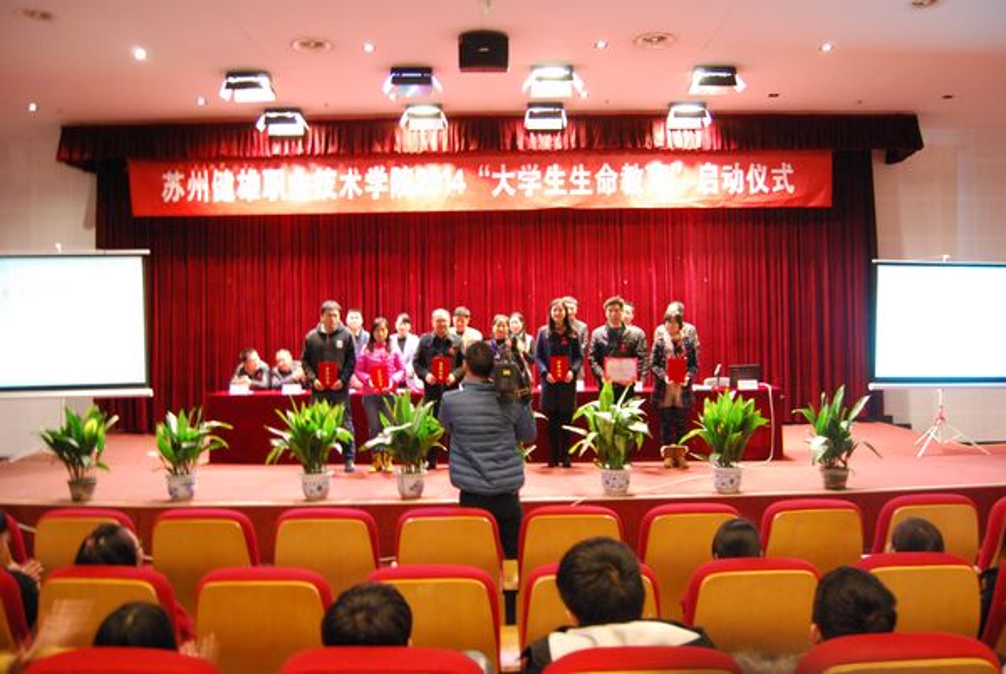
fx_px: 756
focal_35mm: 27
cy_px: 337
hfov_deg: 67.3
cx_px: 503
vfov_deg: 48.1
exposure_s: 1/5
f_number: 3.5
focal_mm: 18
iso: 1600
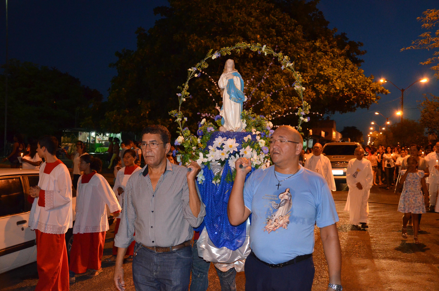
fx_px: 402
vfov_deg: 39.8
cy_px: 146
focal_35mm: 33
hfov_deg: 57.3
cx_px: 220
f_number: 3.8
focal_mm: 22
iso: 3200
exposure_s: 1/60
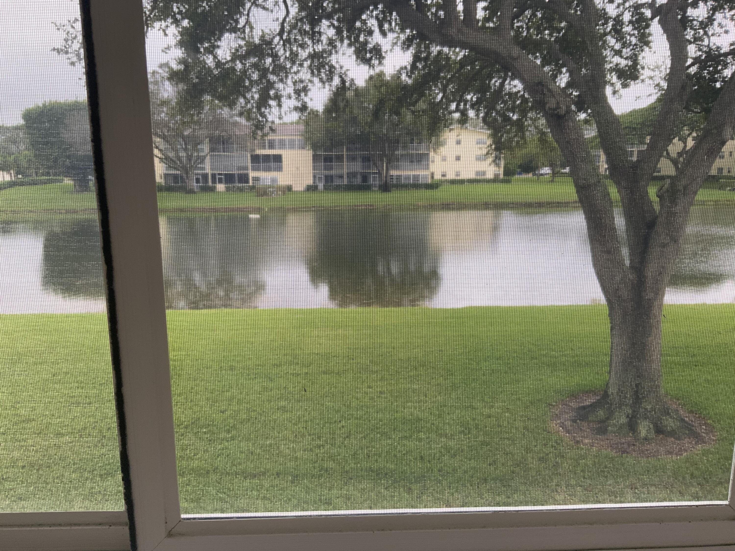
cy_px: 276
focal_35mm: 29
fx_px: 616
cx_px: 368
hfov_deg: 61.7
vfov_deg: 48.2
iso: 64
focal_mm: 3
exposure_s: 1/96
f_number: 1.8
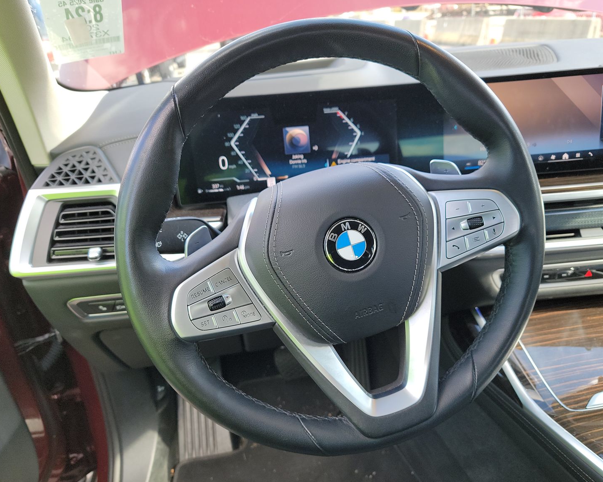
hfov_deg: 66.0
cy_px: 248
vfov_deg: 54.9
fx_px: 464
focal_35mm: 26
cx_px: 323
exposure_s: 1/59
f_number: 1.8
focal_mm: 6.7
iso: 81
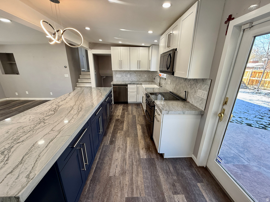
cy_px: 101
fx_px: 109
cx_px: 135
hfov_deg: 102.1
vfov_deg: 85.7
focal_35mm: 14
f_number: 2.2
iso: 125
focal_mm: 2.22
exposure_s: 1/120
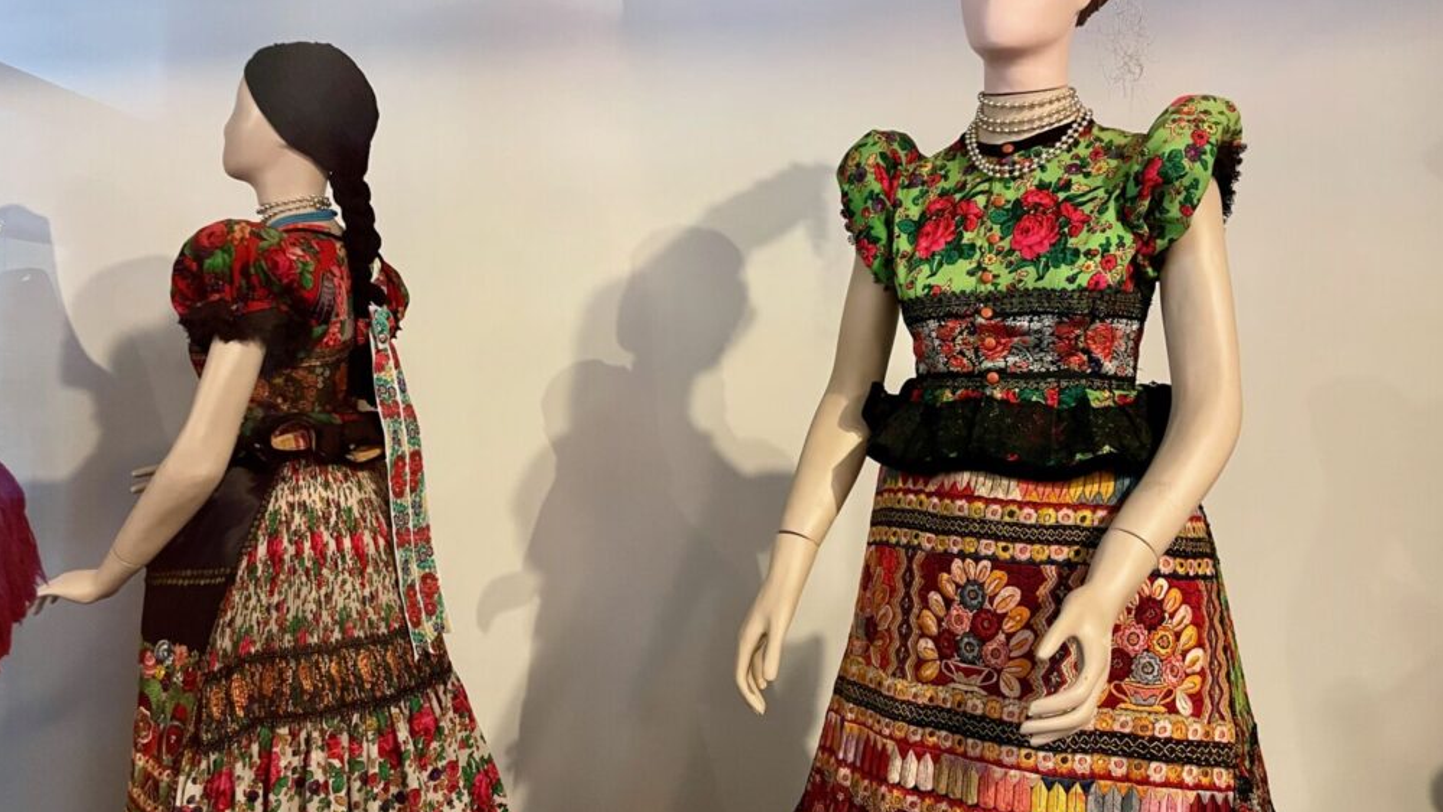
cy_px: 389
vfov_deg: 40.2
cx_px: 733
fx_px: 1110
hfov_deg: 66.1
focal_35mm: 29
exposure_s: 1/33
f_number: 1.6
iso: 640
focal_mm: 4.2
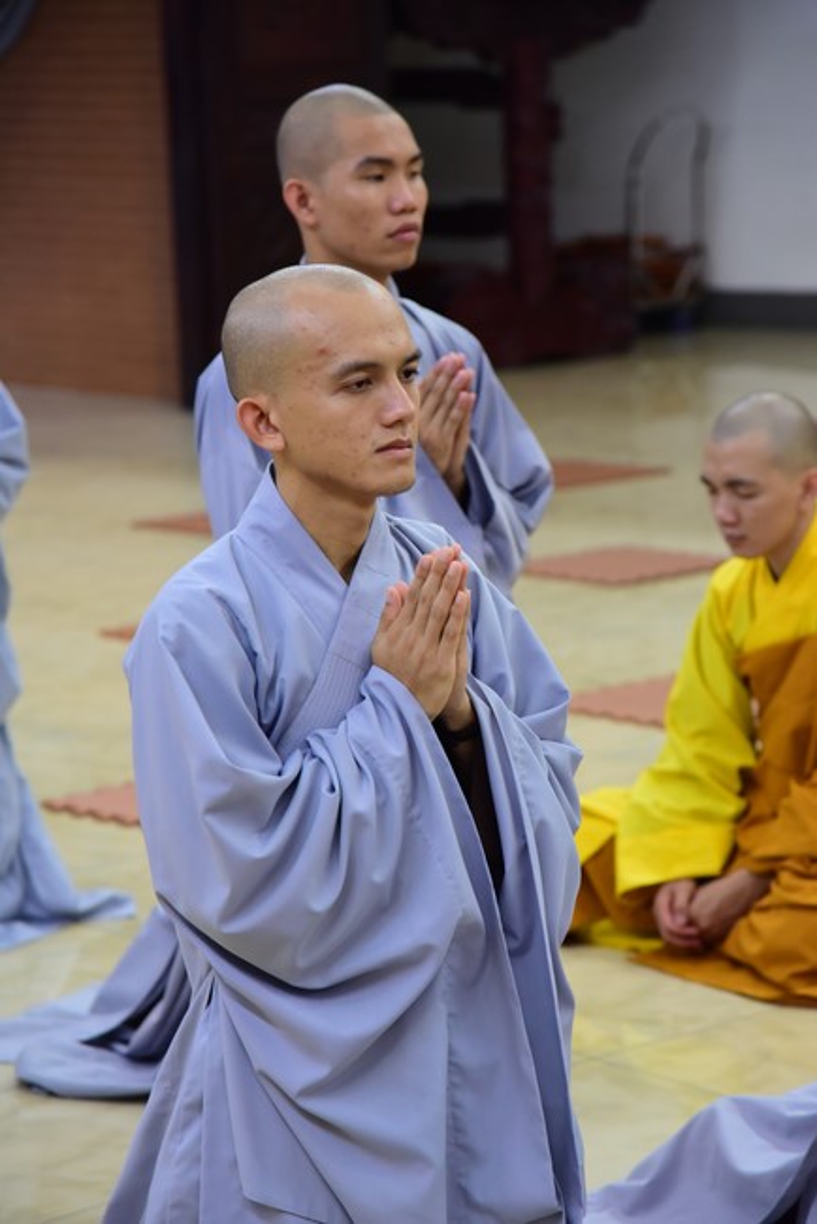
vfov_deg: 17.1
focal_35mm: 120
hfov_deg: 11.4
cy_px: 612
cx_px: 408
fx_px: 4080
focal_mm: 120
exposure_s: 1/40
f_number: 5
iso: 2500
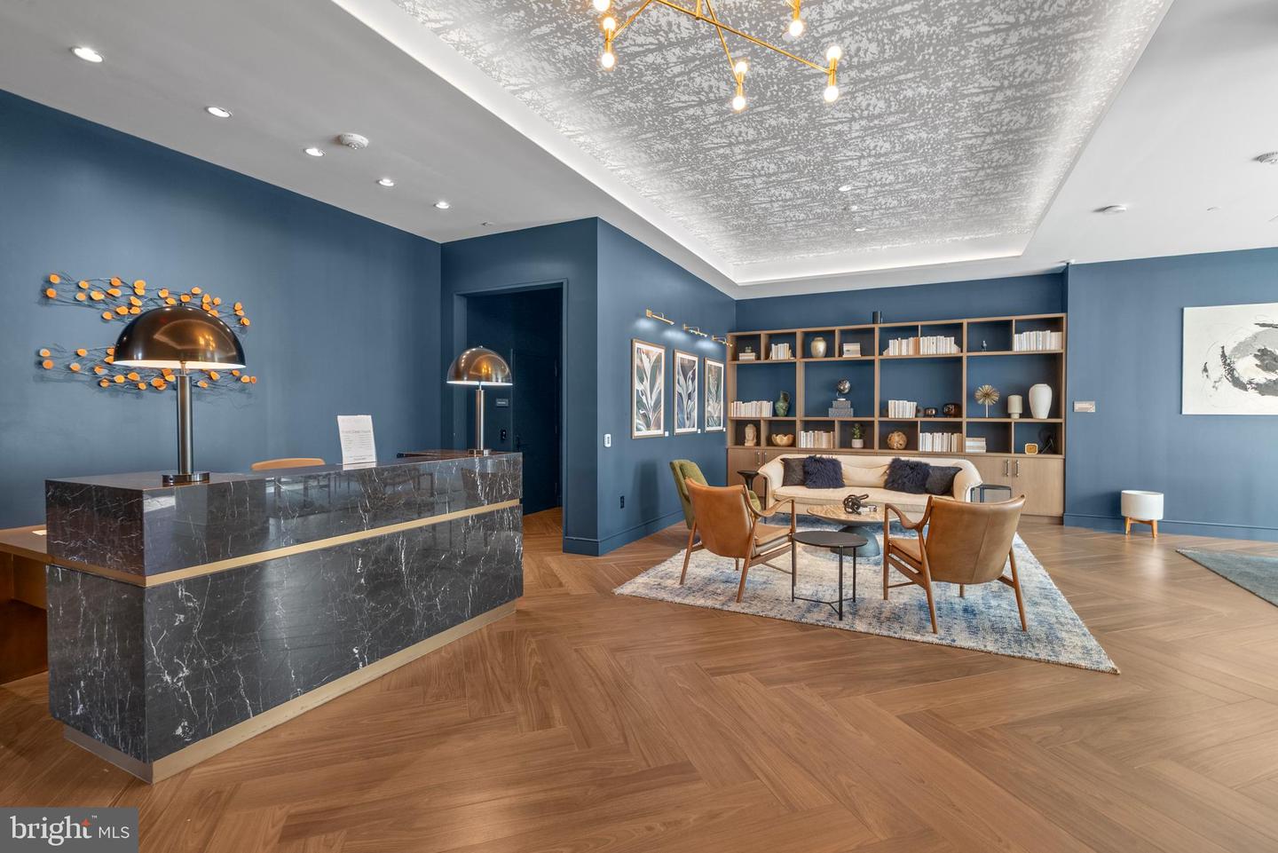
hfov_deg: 96.7
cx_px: 639
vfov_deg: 73.8
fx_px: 568
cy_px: 426
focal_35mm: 16
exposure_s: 1/10
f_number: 8
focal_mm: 16
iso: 800
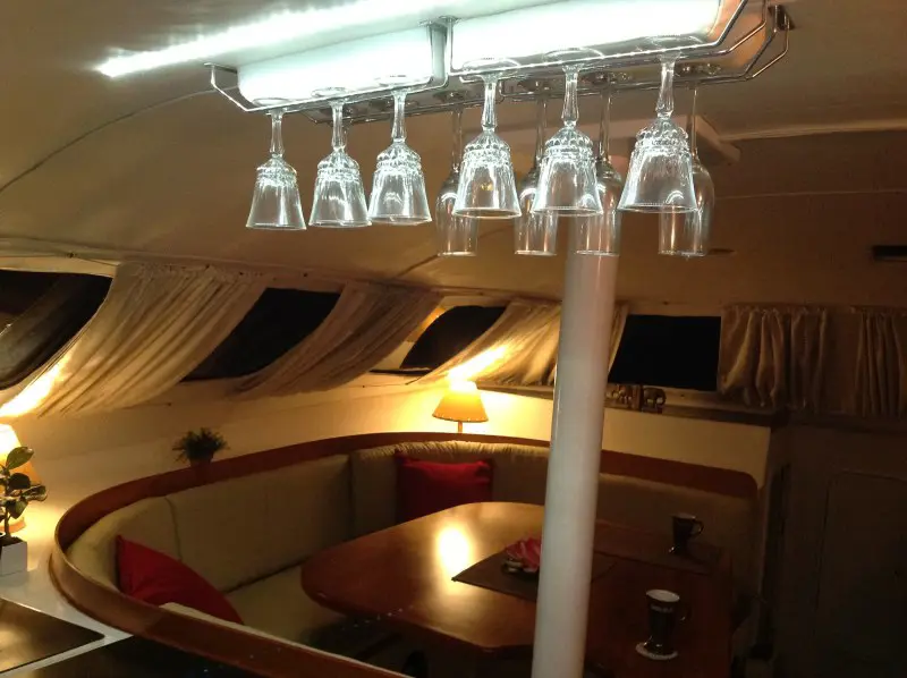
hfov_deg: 52.7
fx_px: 916
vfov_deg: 40.6
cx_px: 454
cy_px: 339
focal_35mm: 35
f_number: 2.4
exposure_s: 1/15
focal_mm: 4.28
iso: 400
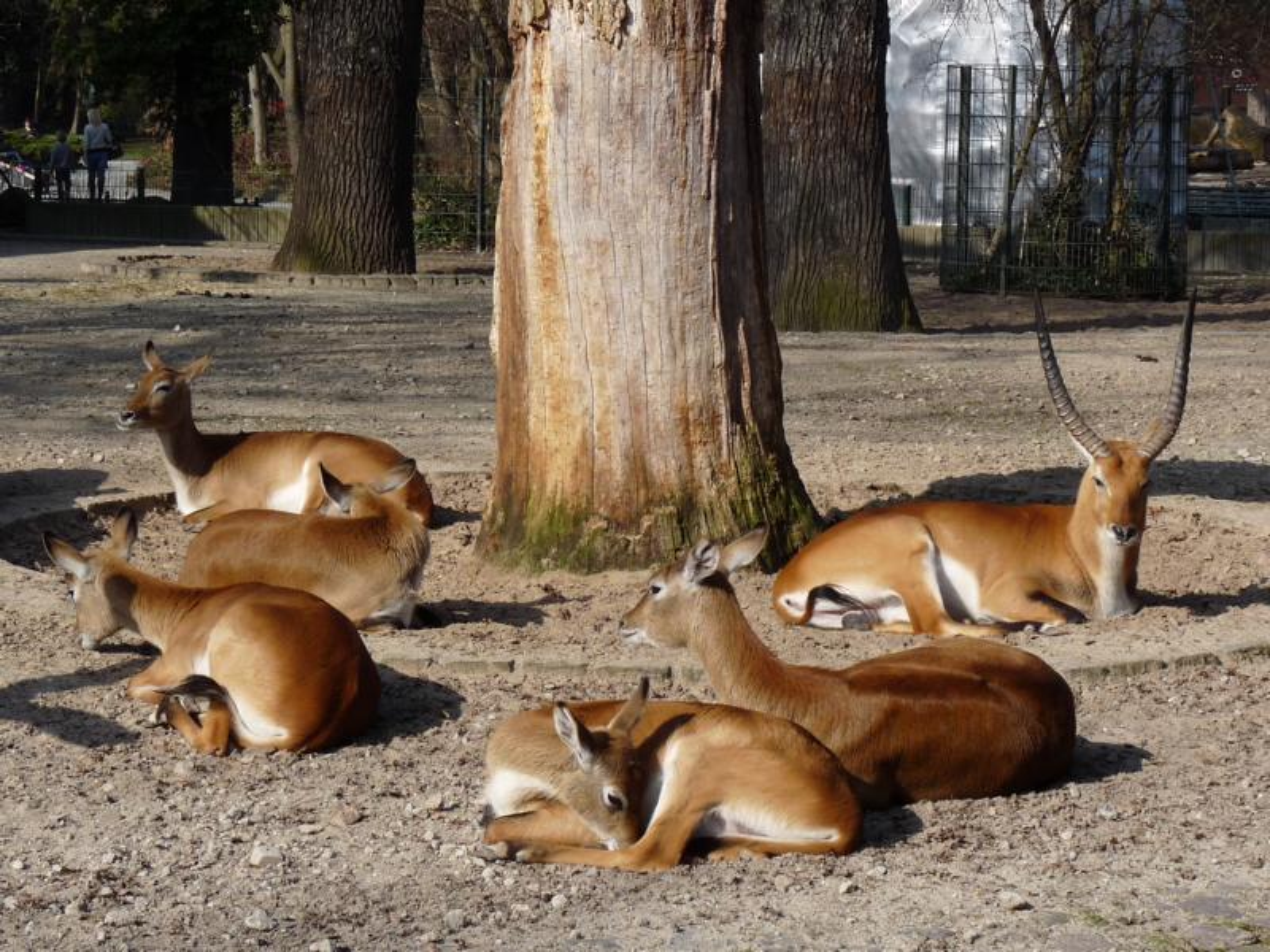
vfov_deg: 14.5
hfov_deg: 19.3
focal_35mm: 102
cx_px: 635
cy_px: 476
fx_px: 3742
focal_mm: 12.8
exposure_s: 1/400
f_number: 5.6
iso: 100
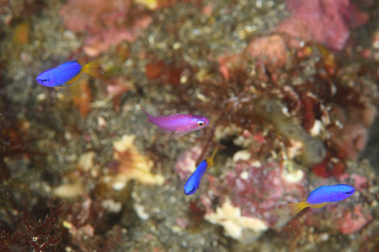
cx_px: 190
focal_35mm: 105
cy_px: 126
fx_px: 1105
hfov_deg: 19.5
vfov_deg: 13.0
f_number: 13
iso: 100
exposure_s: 1/250
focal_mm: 105
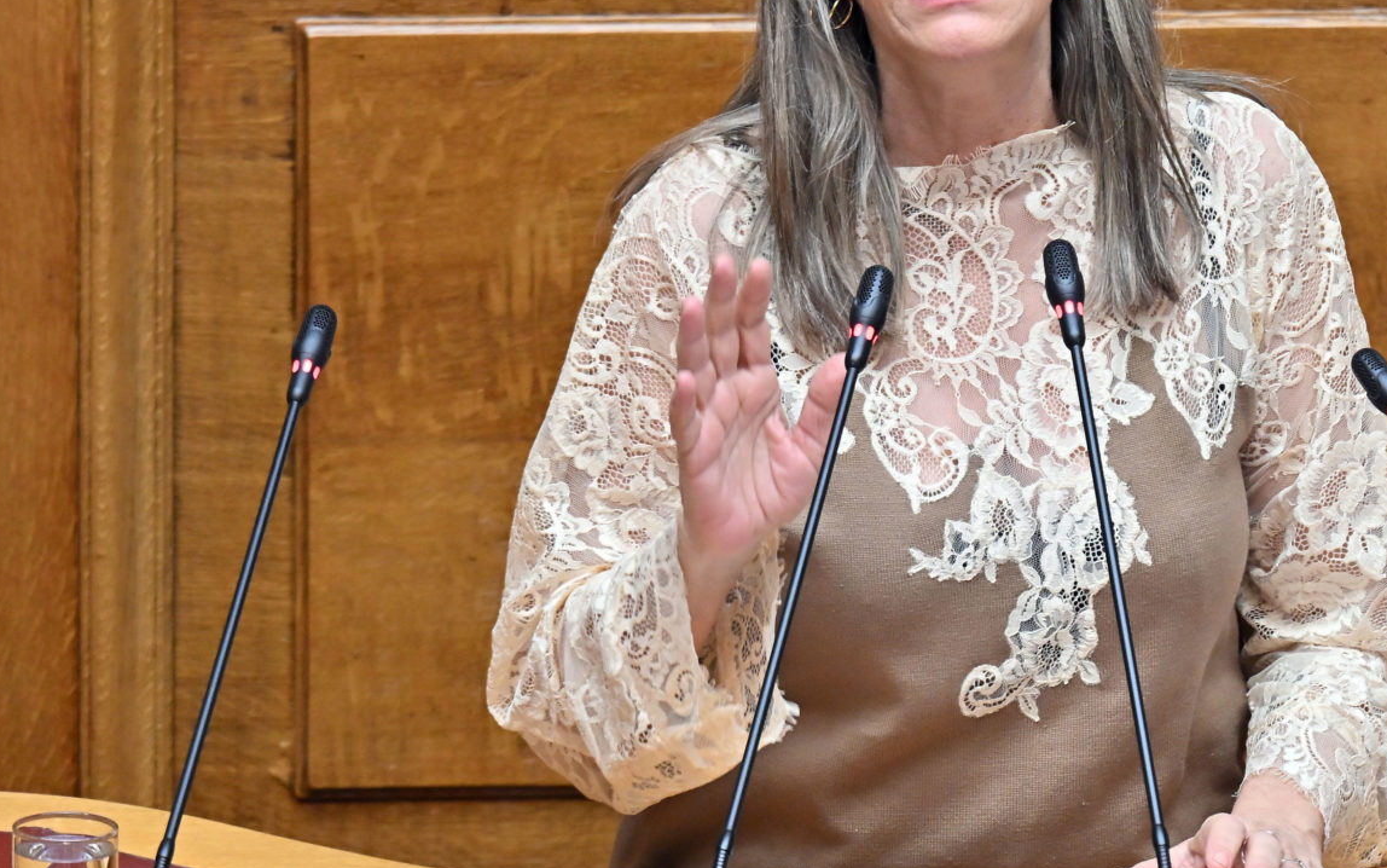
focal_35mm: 709
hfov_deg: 3.0
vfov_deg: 1.9
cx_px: 1134
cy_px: 354
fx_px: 26806
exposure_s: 1/250
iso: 2200
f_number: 6
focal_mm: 390
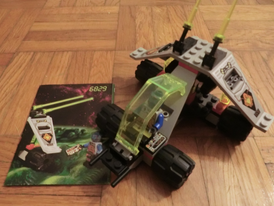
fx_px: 214
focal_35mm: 27
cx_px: 132
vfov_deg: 51.3
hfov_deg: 65.3
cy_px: 107
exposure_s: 1/5
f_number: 3.2
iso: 800
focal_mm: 4.3
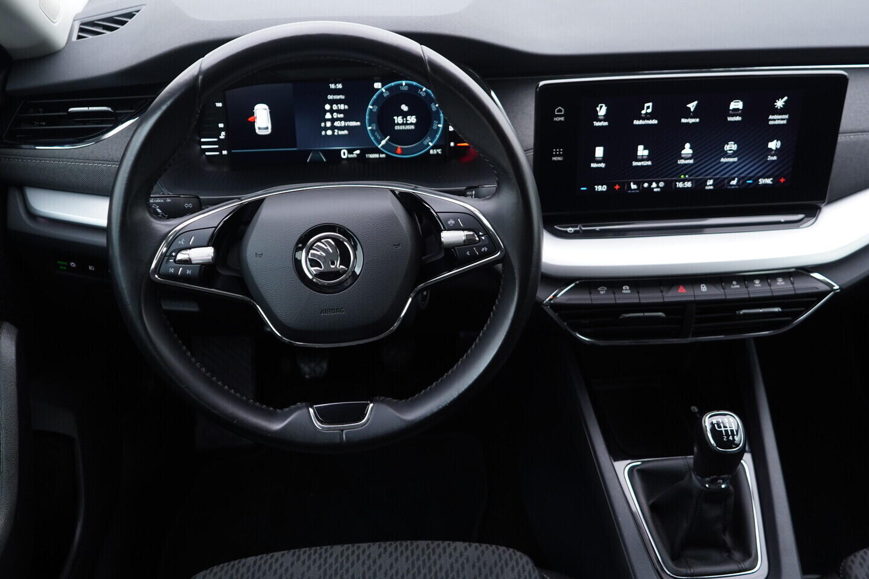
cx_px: 434
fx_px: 869
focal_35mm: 36
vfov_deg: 36.9
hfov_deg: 53.1
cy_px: 290
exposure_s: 1/40
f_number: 2.8
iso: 250
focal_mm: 24
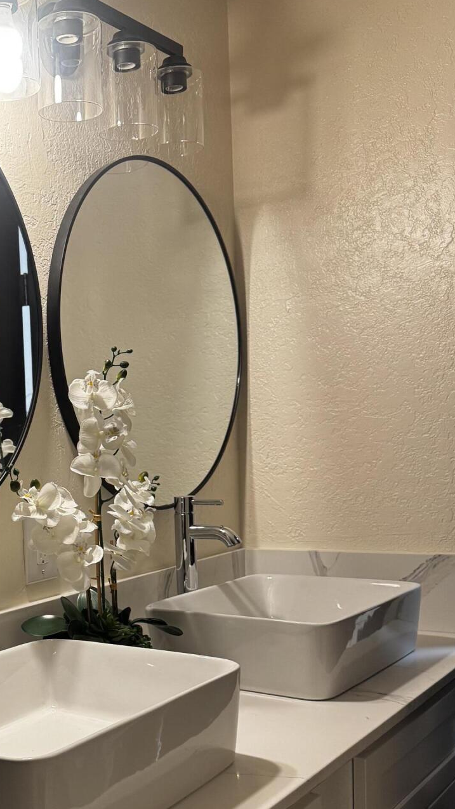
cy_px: 545
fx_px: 880
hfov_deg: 27.7
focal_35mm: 41
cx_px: 30
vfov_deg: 48.5
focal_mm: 6.76
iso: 200
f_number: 1.78
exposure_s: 1/60
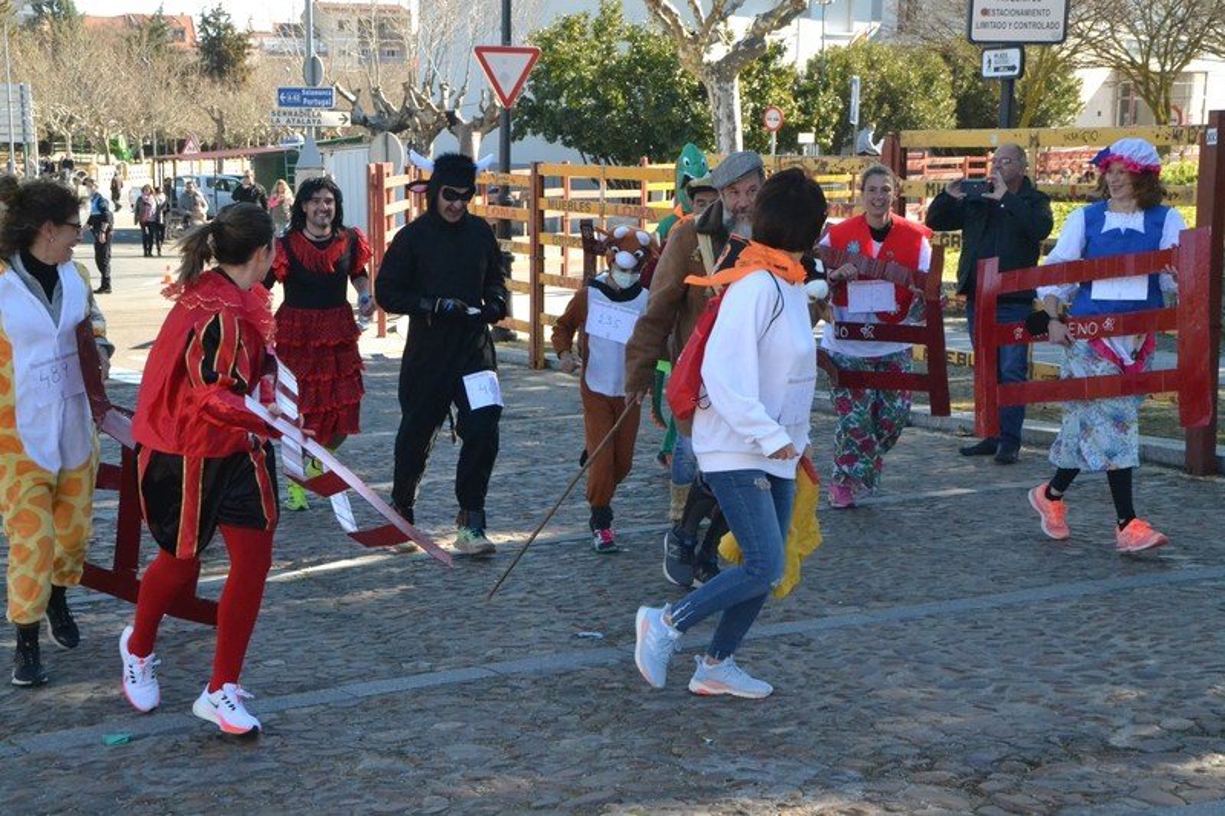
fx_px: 2296
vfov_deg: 20.2
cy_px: 408
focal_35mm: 68
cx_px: 612
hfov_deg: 29.9
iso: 3200
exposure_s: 1/640
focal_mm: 45
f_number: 13
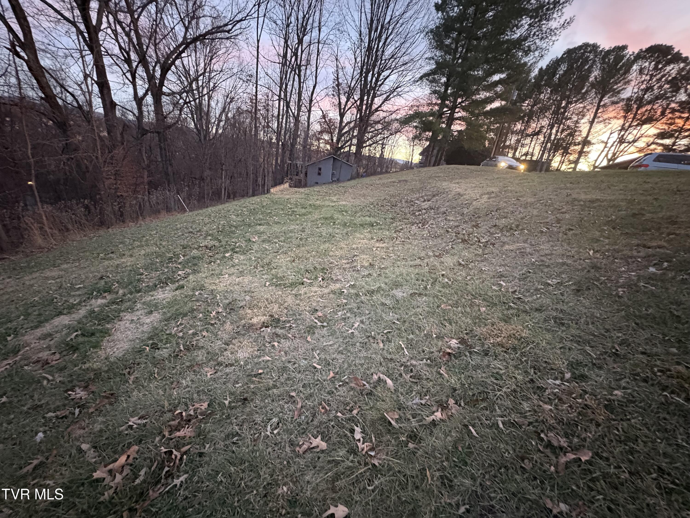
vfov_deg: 85.7
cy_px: 259
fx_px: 279
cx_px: 345
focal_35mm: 14
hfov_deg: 102.1
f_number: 2.2
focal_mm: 2.22
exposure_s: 1/30
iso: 1250
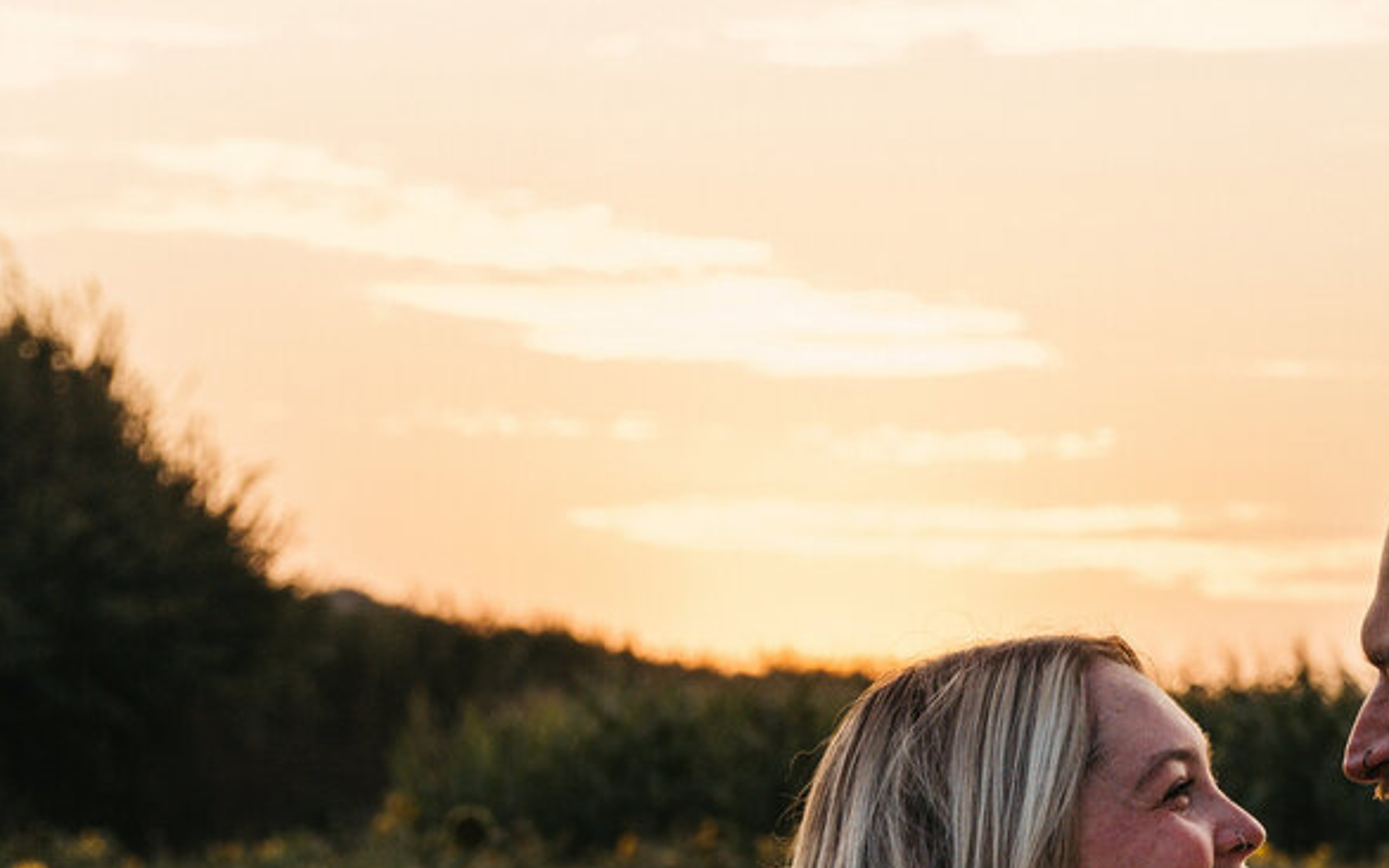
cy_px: 1172
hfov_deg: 9.5
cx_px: 1306
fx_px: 8289
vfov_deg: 5.9
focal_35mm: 219
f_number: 7.1
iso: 400
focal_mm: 70
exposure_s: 1/200
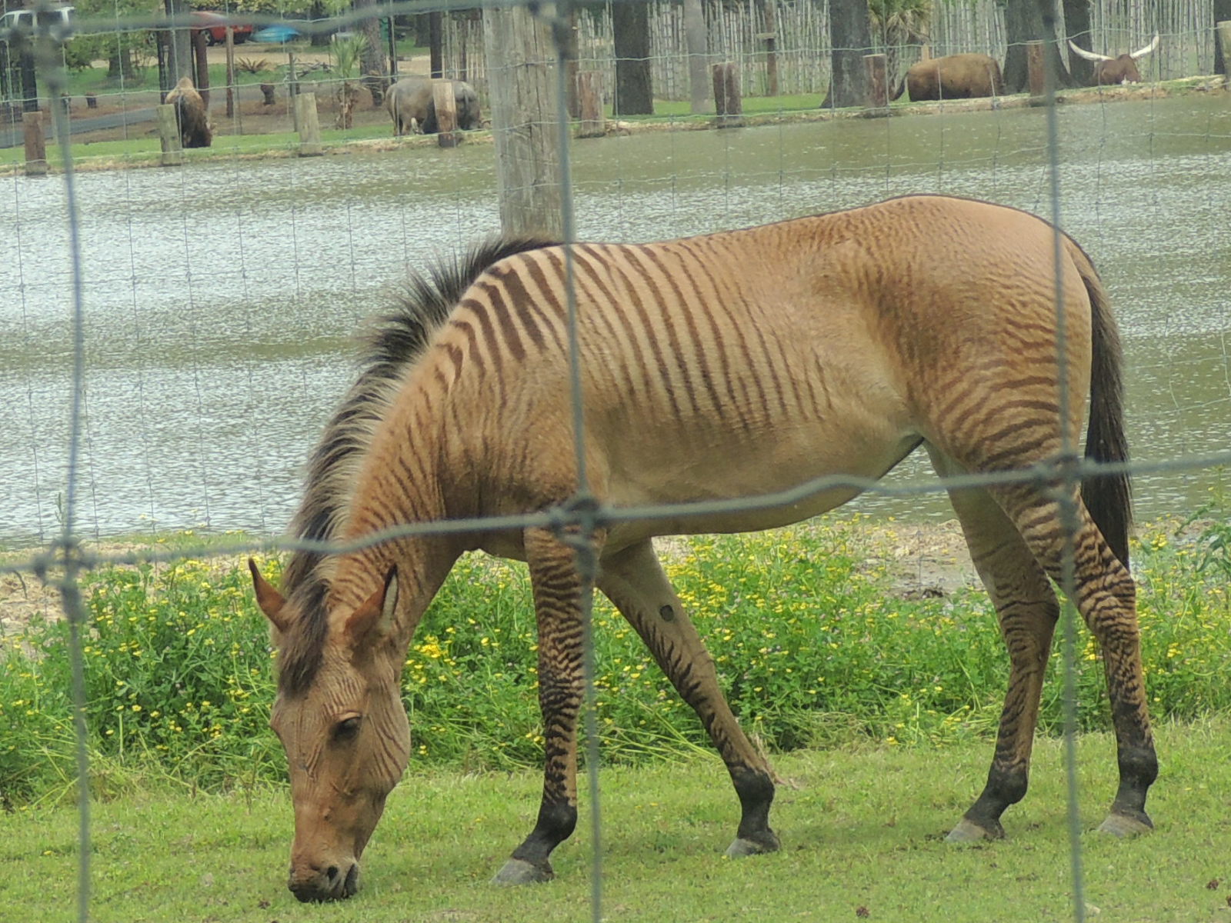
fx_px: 3556
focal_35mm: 100
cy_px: 462
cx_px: 616
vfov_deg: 14.8
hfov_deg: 19.6
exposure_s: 1/320
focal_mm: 17.8
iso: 100
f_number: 4.1
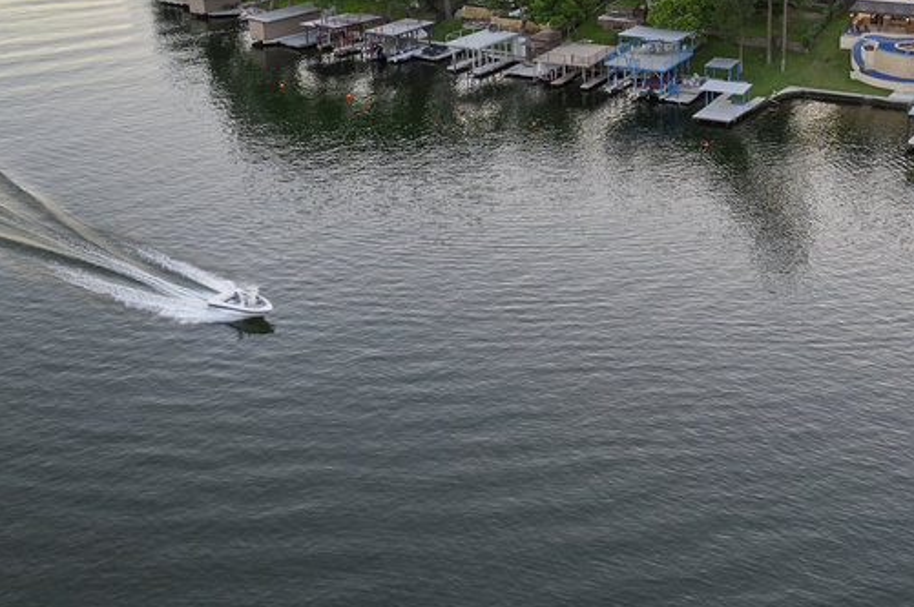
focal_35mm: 45
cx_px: 609
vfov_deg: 28.2
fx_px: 1141
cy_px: 16
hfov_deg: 43.0
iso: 200
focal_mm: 8.38
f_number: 2.8
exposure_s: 1/50
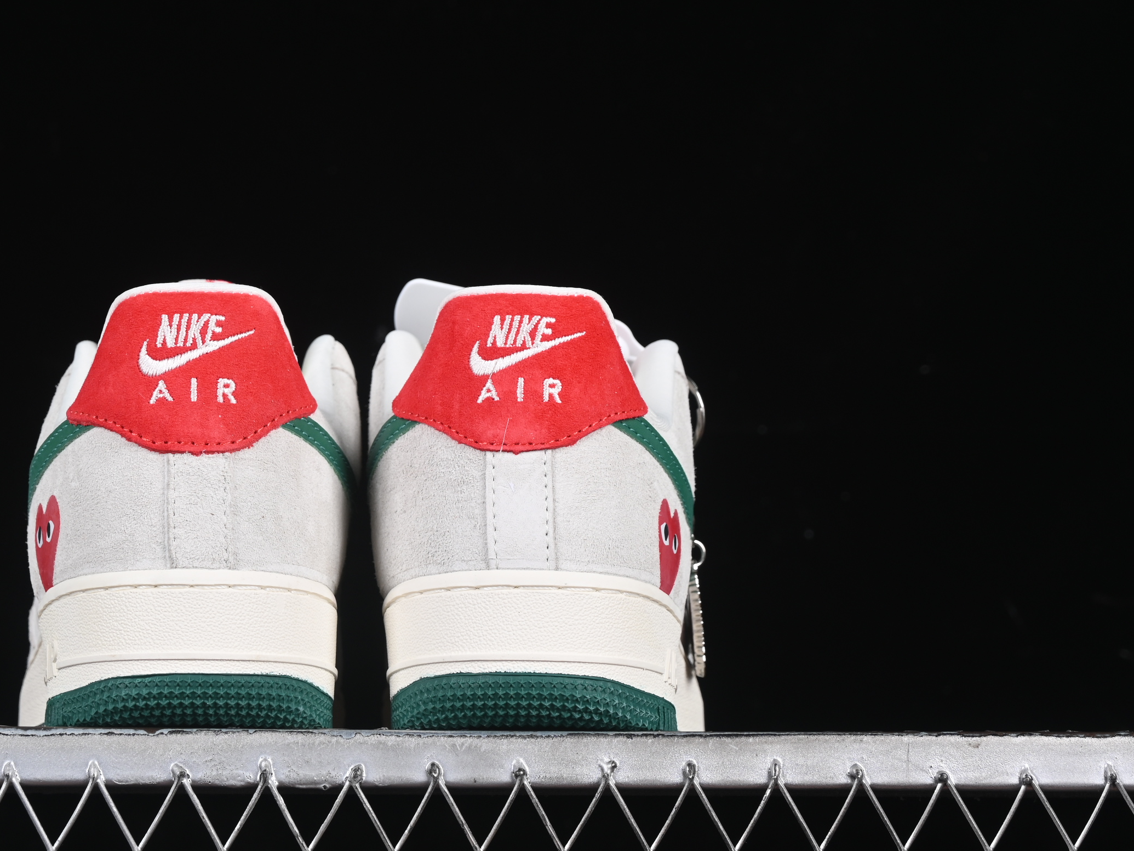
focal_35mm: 97
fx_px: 3177
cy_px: 415
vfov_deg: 15.2
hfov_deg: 20.2
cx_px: 385
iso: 160
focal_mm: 50
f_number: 8
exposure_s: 1/80
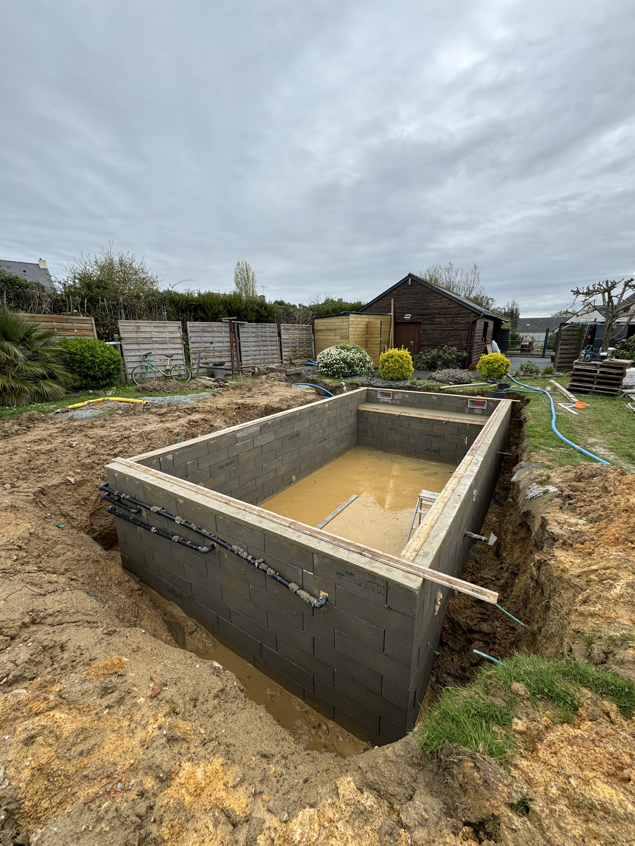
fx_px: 342
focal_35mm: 14
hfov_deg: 85.7
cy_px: 423
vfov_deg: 102.1
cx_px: 318
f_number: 2.2
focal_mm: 2.22
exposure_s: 1/1346
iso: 50
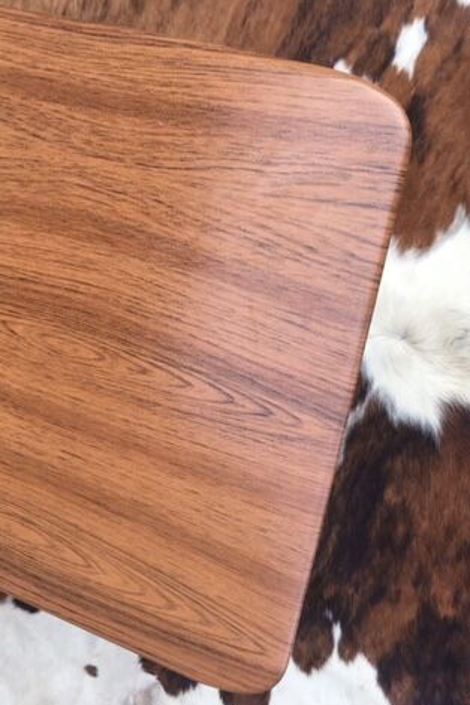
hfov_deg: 32.2
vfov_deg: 47.4
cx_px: 335
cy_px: 356
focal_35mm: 41
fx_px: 803
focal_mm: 4.15
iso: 25
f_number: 2.2
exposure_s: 1/100
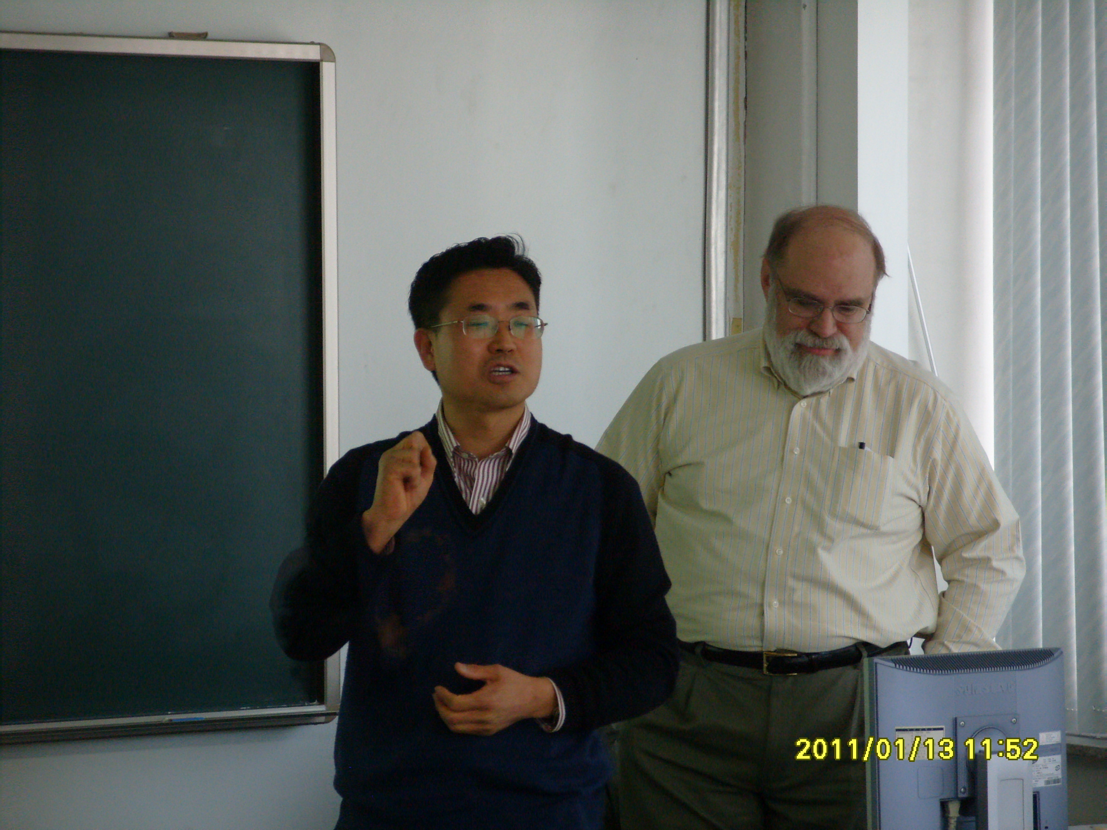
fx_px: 4829
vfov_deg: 9.8
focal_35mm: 151
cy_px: 415
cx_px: 554
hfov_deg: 13.1
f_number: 4.2
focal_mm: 33.7
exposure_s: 1/45
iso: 200
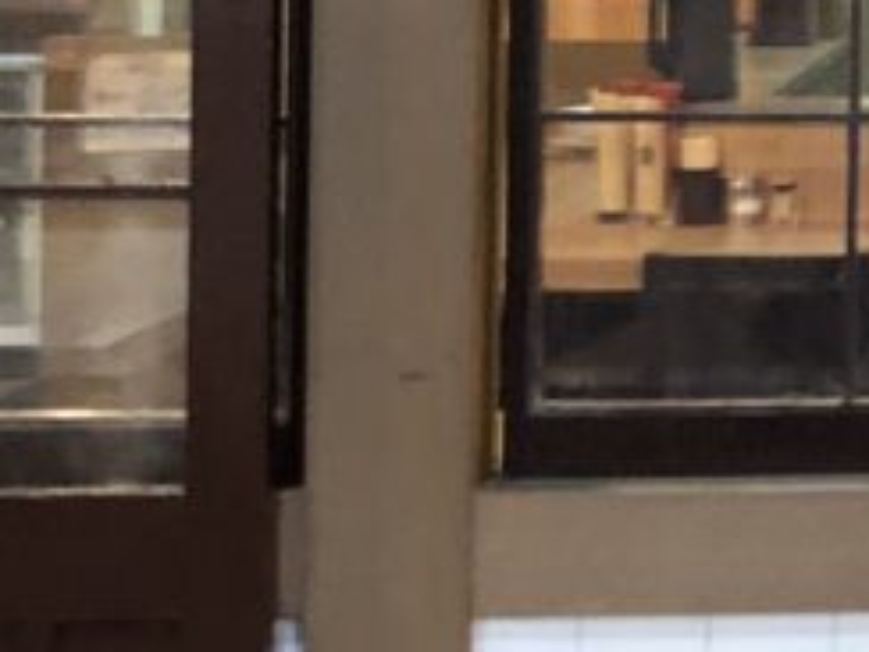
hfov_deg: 12.3
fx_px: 3690
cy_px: -232
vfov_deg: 9.9
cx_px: 1567
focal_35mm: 147
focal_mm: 4
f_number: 1.8
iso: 100
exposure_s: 1/9
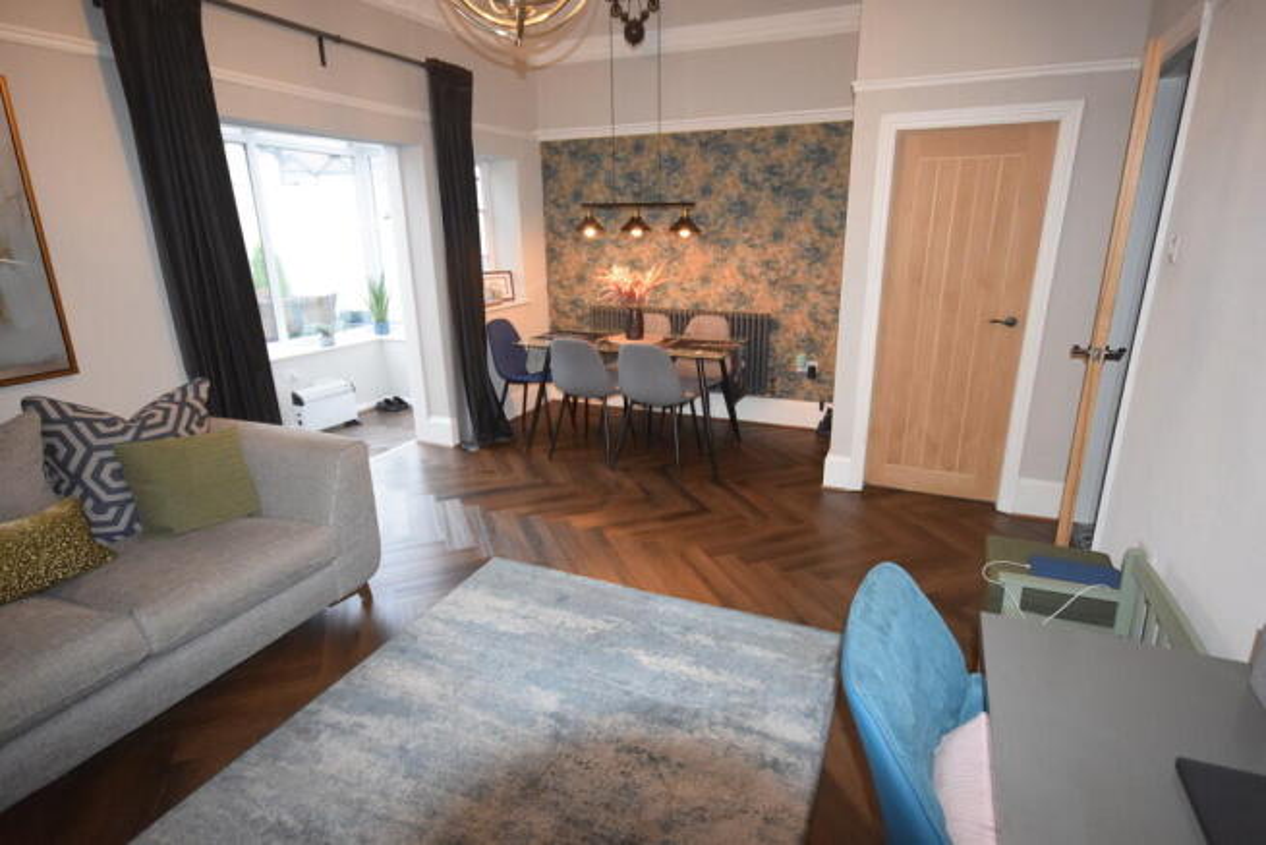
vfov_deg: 63.2
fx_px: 686
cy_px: 422
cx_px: 633
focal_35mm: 20
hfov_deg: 85.4
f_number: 4.5
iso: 2200
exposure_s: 1/60
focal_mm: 13
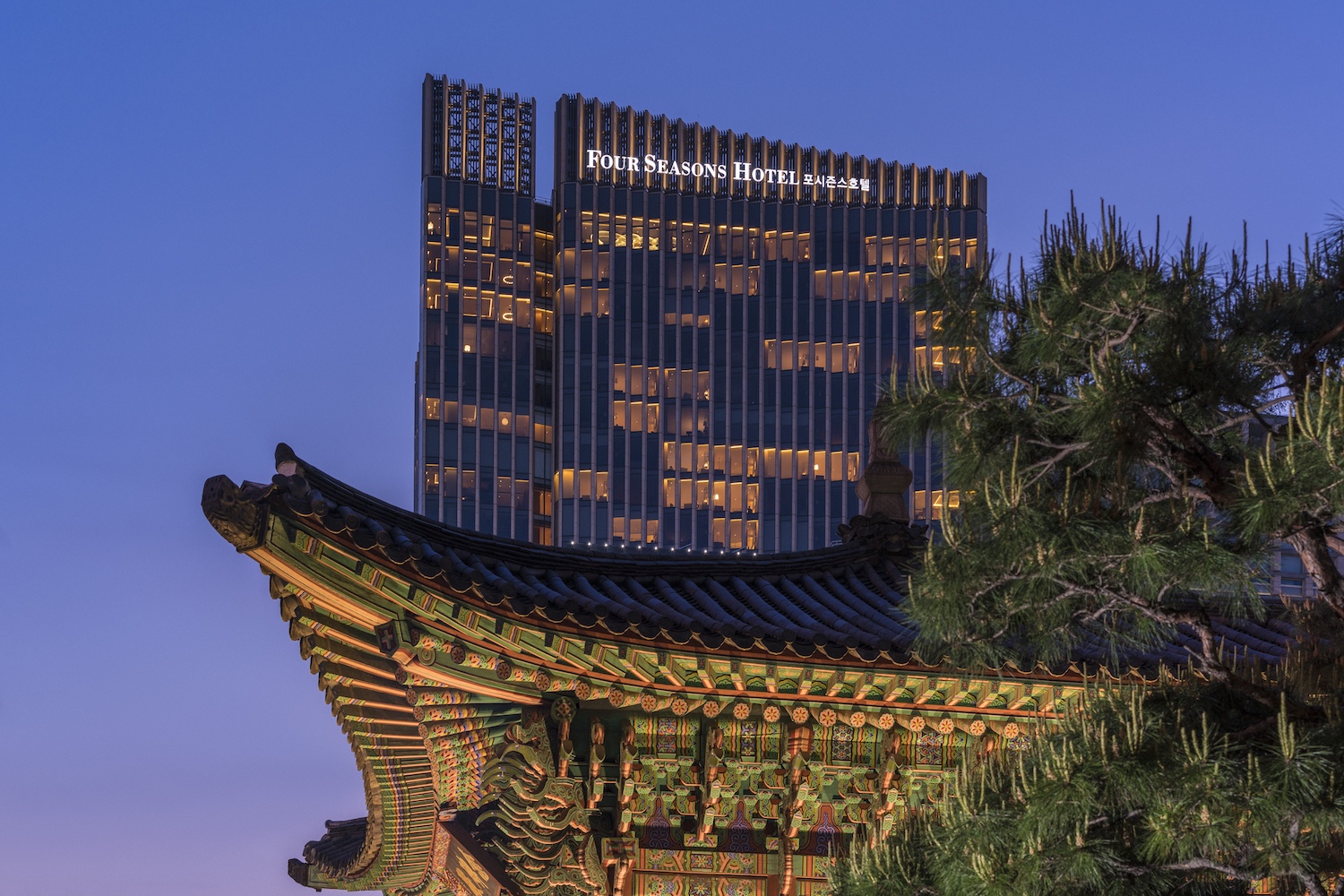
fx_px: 2053
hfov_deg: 36.2
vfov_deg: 24.6
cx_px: 672
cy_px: 448
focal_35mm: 55
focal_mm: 55
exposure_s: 2
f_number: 8
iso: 100
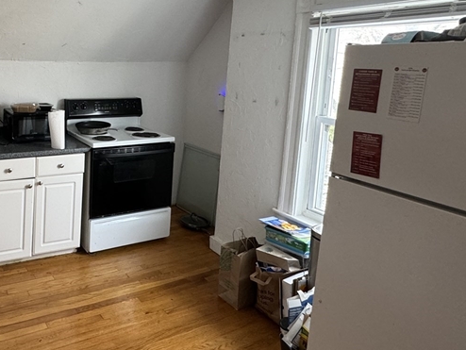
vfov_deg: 47.0
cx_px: 110
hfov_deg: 58.1
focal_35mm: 29
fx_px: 391
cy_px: 100
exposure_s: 1/99
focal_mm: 2.22
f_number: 2.2
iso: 200
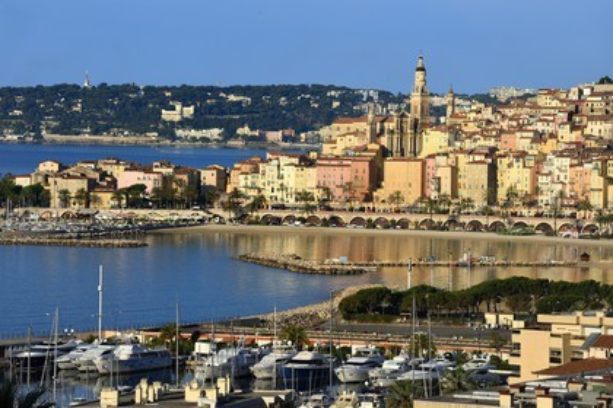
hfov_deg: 11.1
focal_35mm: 185
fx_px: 3150
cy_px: 204
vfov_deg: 7.4
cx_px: 306
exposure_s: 1/250
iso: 200
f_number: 13
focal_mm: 185
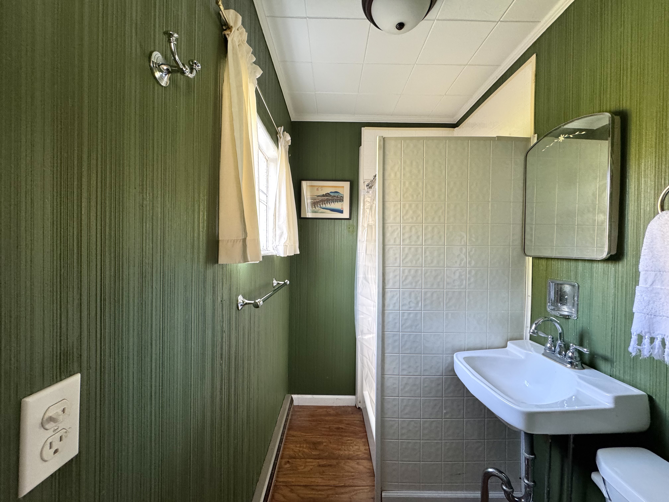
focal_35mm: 14
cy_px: 251
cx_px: 334
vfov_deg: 85.7
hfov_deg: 102.1
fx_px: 271
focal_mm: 2.22
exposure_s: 1/61
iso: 250
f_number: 2.2
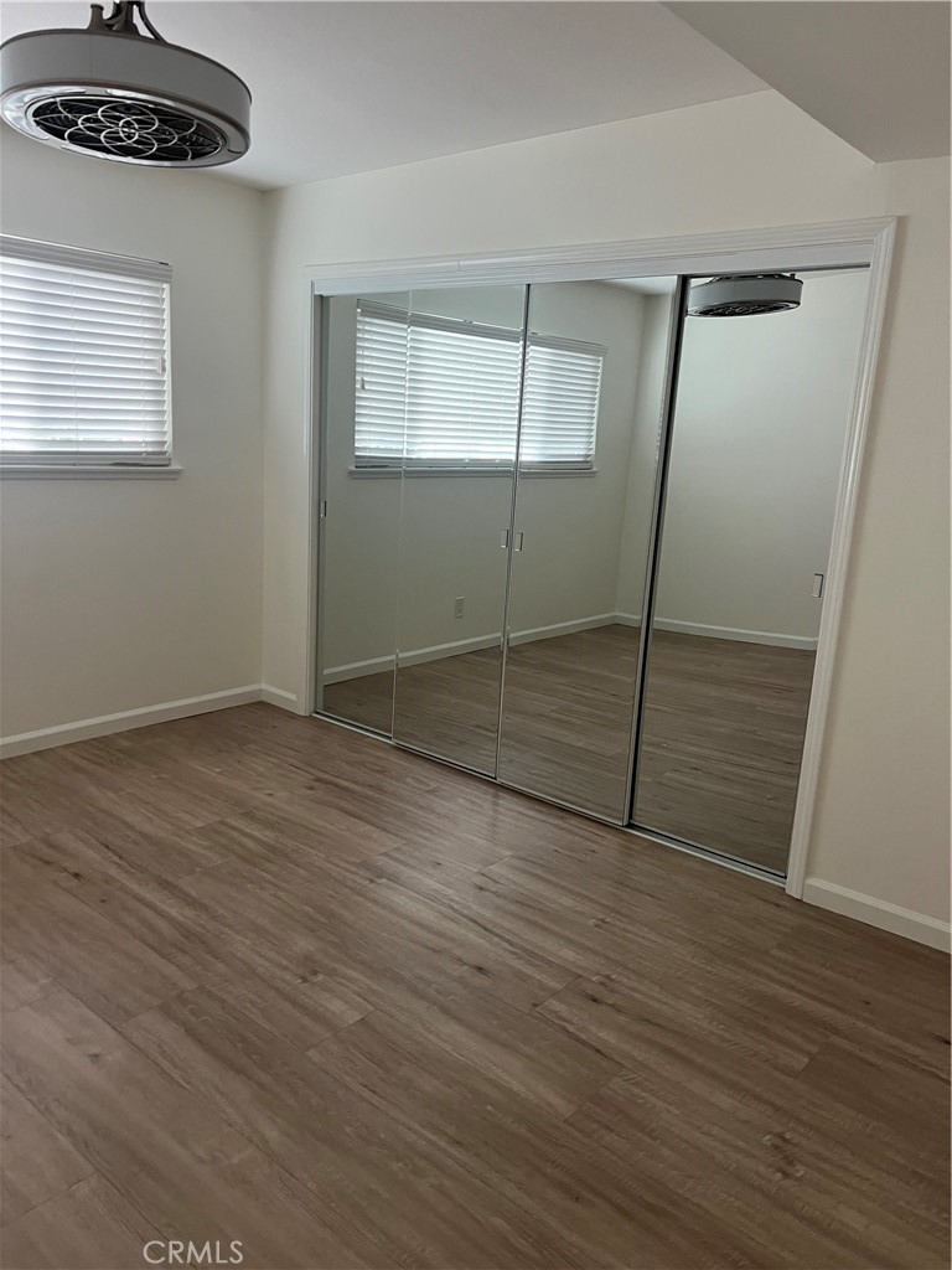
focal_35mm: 26
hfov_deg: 53.1
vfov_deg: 67.3
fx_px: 953
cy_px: 635
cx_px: 476
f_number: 1.5
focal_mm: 5.7
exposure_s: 1/60
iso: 160
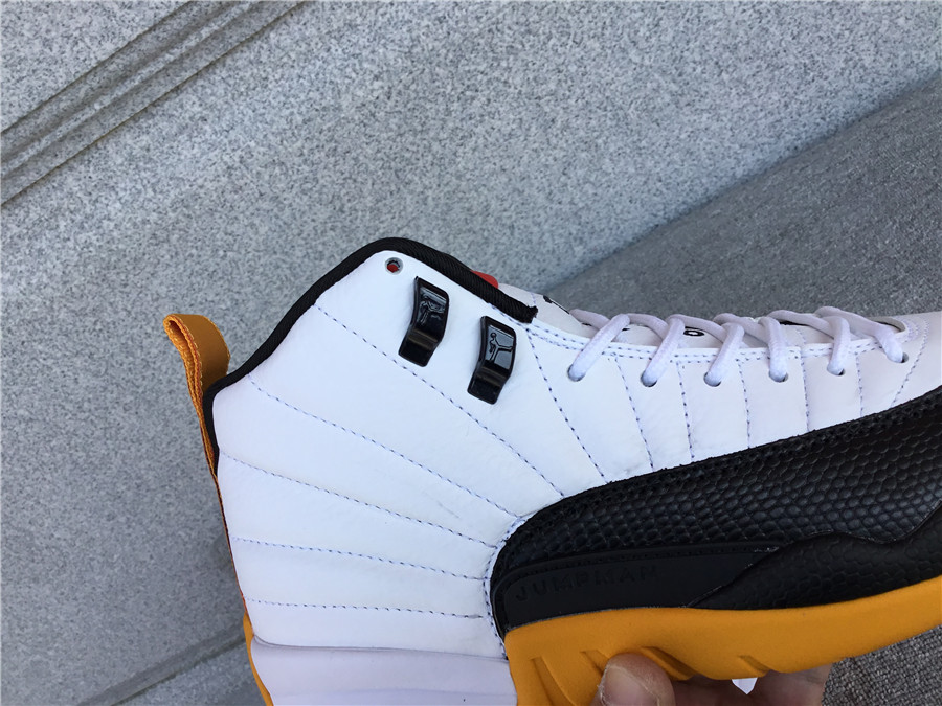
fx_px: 844
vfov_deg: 45.4
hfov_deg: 58.4
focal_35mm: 31
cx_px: 471
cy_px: 353
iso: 25
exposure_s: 1/529
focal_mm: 3.3
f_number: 2.4
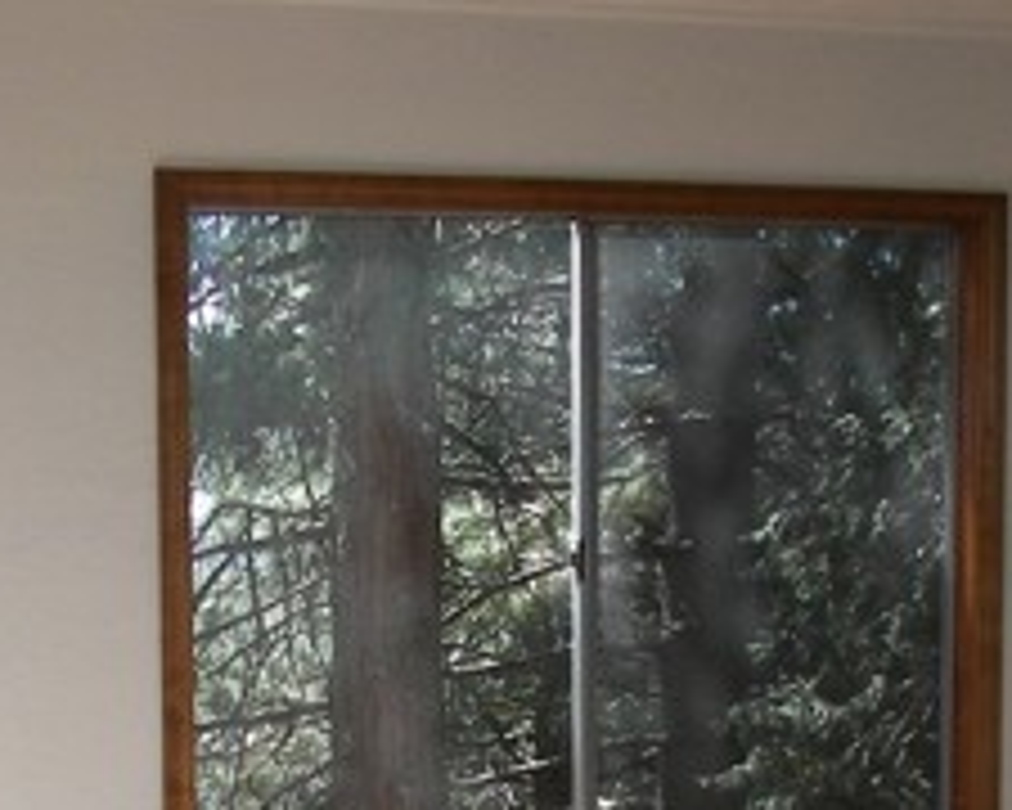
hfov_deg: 19.1
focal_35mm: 100
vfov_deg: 14.8
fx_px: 2995
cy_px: 1004
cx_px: 319
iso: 50
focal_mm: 6
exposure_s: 1/160
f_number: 2.8
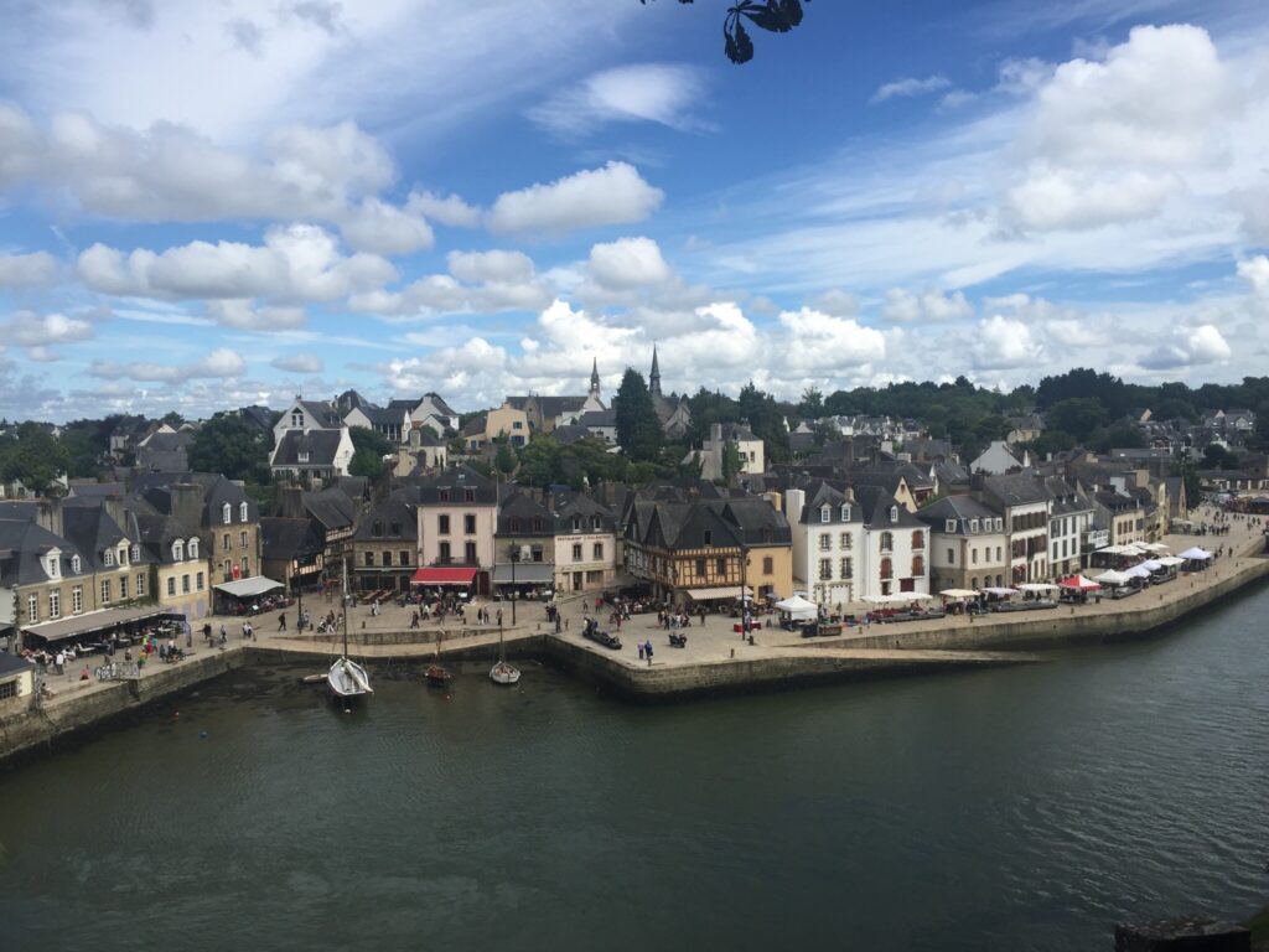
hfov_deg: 61.7
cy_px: 476
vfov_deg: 48.2
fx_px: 1063
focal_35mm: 29
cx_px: 634
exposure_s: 1/2198
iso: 32
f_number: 2.2
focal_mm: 4.15
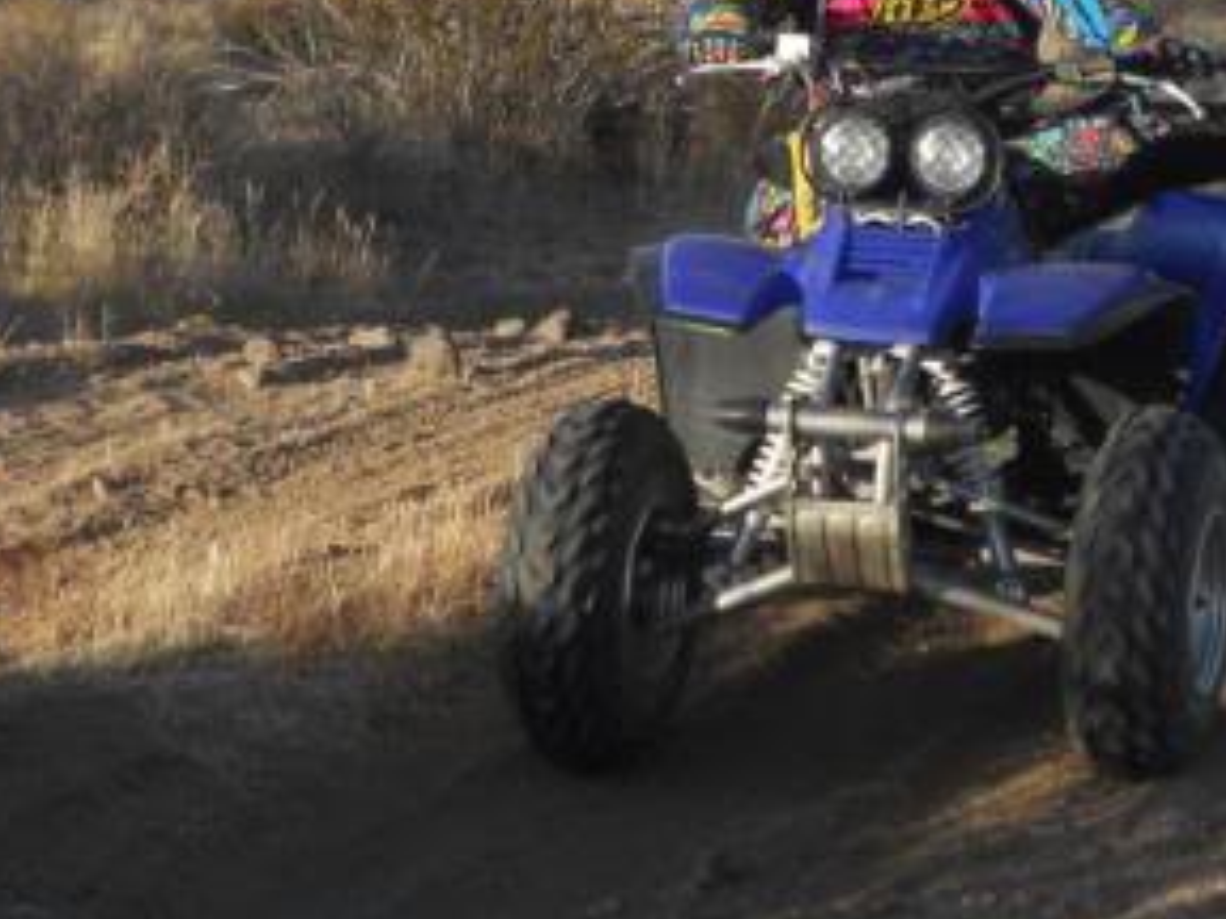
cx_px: 894
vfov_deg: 11.5
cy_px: 191
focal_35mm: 128
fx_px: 4533
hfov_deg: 15.3
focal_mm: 8.2
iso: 80
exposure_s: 1/500
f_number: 4.3
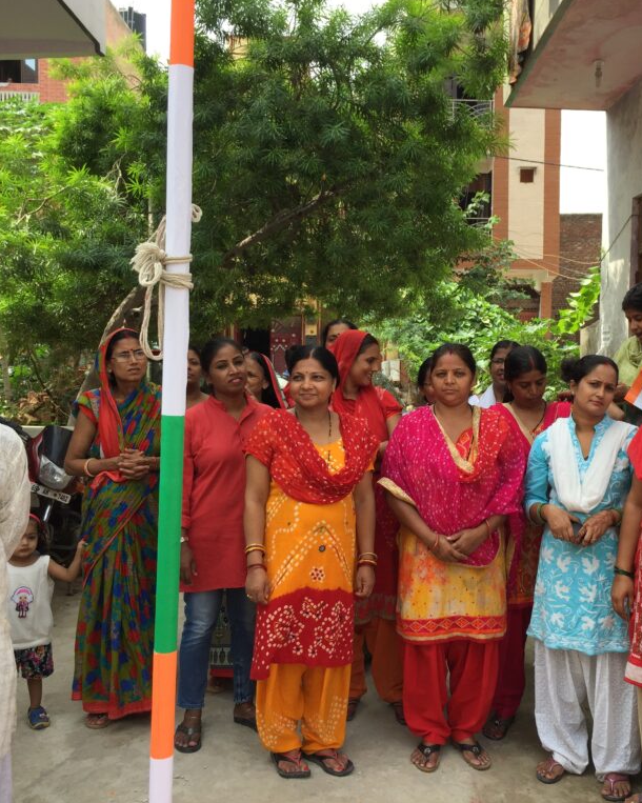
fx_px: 903
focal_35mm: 38
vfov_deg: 47.9
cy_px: 400
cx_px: 419
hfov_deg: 38.8
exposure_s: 1/514
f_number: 2.2
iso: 32
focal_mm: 4.15
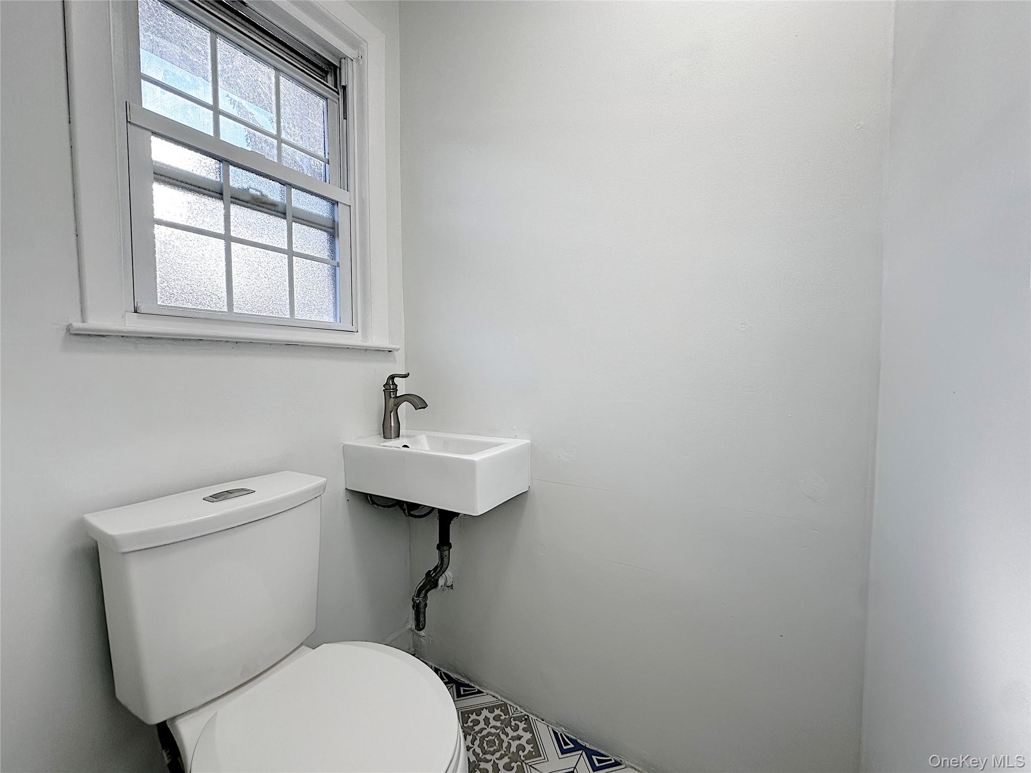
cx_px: 516
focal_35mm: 14
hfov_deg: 102.1
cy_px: 386
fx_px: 417
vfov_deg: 85.7
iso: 40
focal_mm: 2.22
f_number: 2.2
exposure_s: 1/137
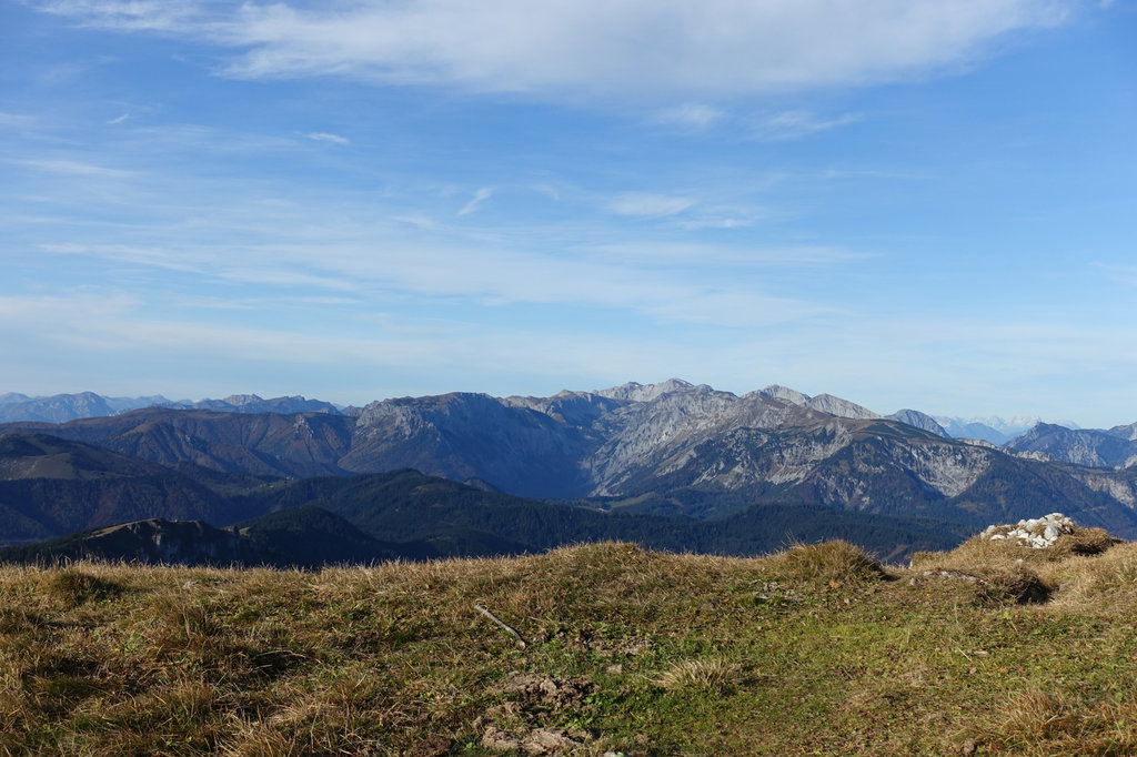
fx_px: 1484
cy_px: 378
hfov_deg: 41.9
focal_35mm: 47
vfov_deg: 28.6
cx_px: 568
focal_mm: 17.27
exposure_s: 1/500
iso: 125
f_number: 5.6
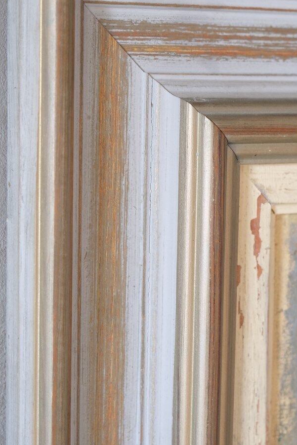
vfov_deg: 25.6
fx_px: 978
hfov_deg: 17.3
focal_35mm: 79
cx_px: 147
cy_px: 167
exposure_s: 1/56
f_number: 4
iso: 1250
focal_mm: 37.6
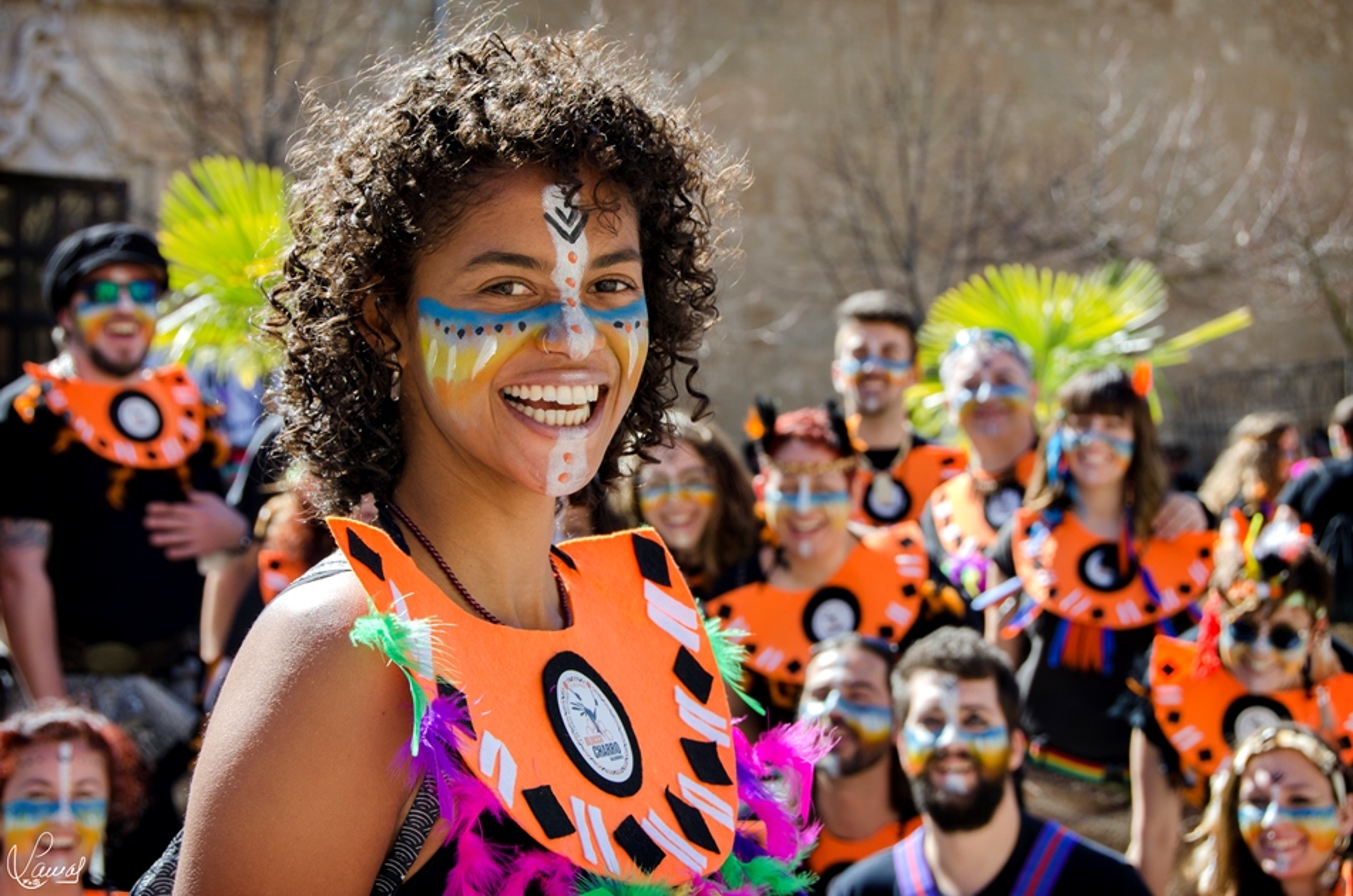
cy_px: 448
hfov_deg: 26.0
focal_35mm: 78
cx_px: 676
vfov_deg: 17.4
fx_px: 2925
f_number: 8
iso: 200
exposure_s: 1/200
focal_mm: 52
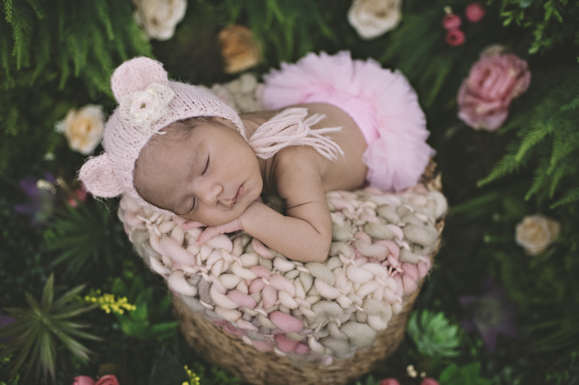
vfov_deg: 37.8
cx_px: 290
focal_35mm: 35
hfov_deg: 54.5
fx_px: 562
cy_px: 192
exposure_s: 1/200
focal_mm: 35
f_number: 2.2
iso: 400
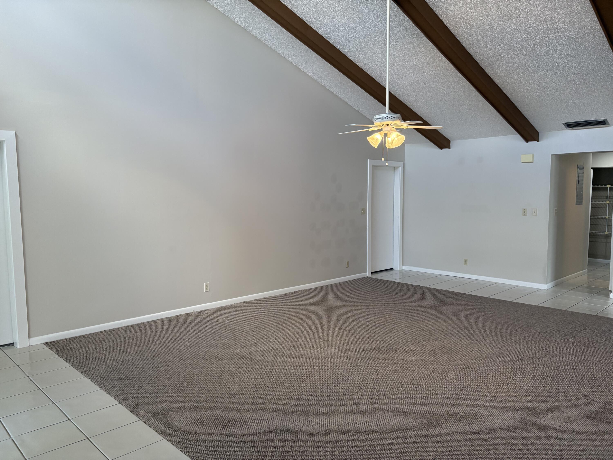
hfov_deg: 67.3
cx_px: 306
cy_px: 230
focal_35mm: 26
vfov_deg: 53.1
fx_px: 460
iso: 160
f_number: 1.6
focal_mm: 5.96
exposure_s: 1/120
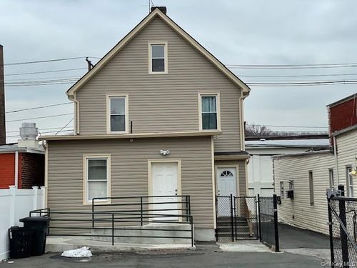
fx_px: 536
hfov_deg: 36.8
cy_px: 134
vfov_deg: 28.0
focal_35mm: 52
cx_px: 178
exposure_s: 1/279
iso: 25
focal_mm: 6
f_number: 2
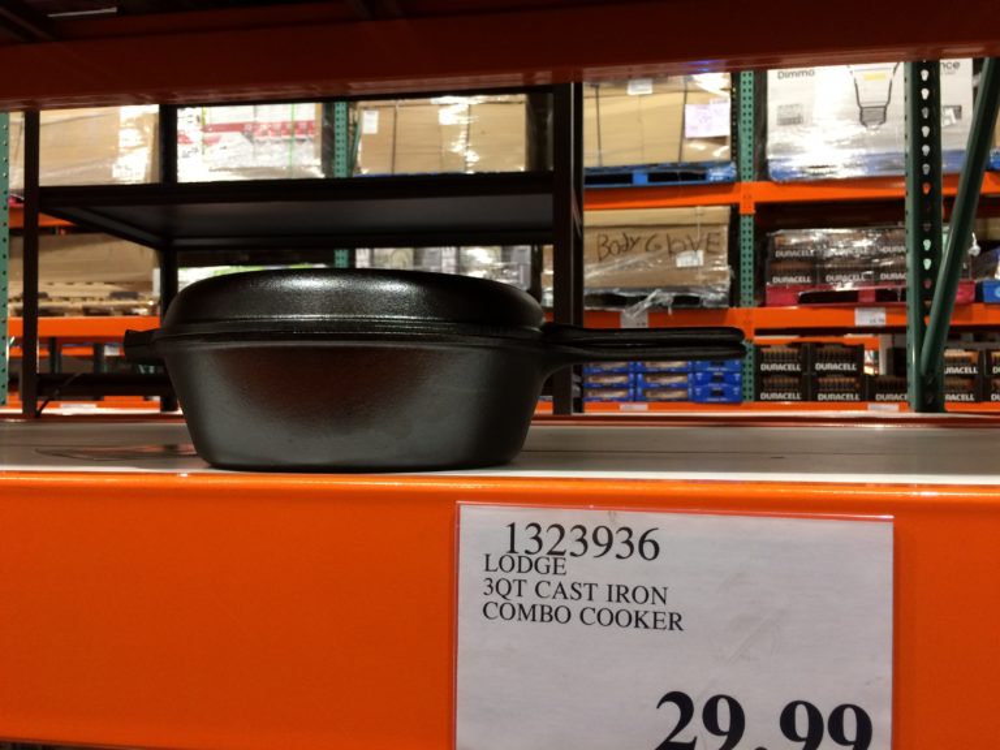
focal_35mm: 29
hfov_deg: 61.7
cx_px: 500
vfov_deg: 48.2
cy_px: 375
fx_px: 838
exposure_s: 1/30
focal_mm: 4.15
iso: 125
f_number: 2.2
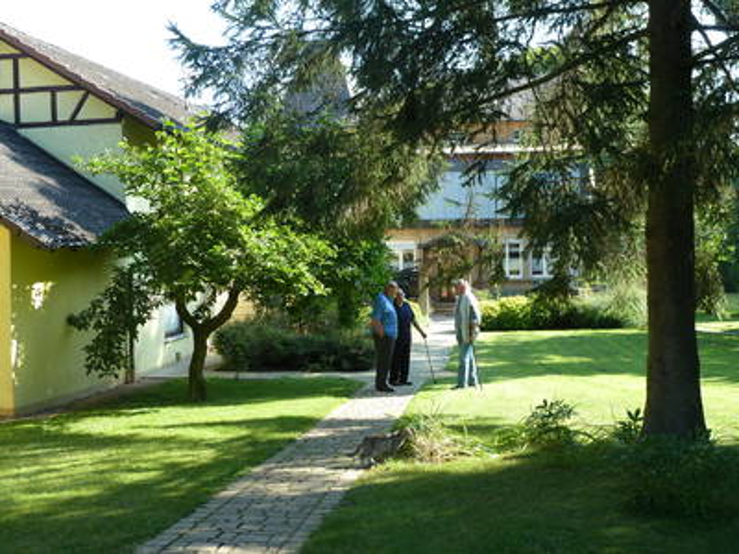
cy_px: 277
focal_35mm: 44
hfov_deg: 42.9
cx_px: 370
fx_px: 939
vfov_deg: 32.9
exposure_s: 1/80
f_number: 3.7
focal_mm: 7.3
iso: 80
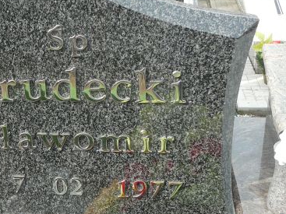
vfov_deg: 21.5
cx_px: 44
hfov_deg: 27.8
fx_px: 562
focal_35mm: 68
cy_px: 138
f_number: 3
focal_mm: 5.8
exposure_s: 1/250
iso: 80
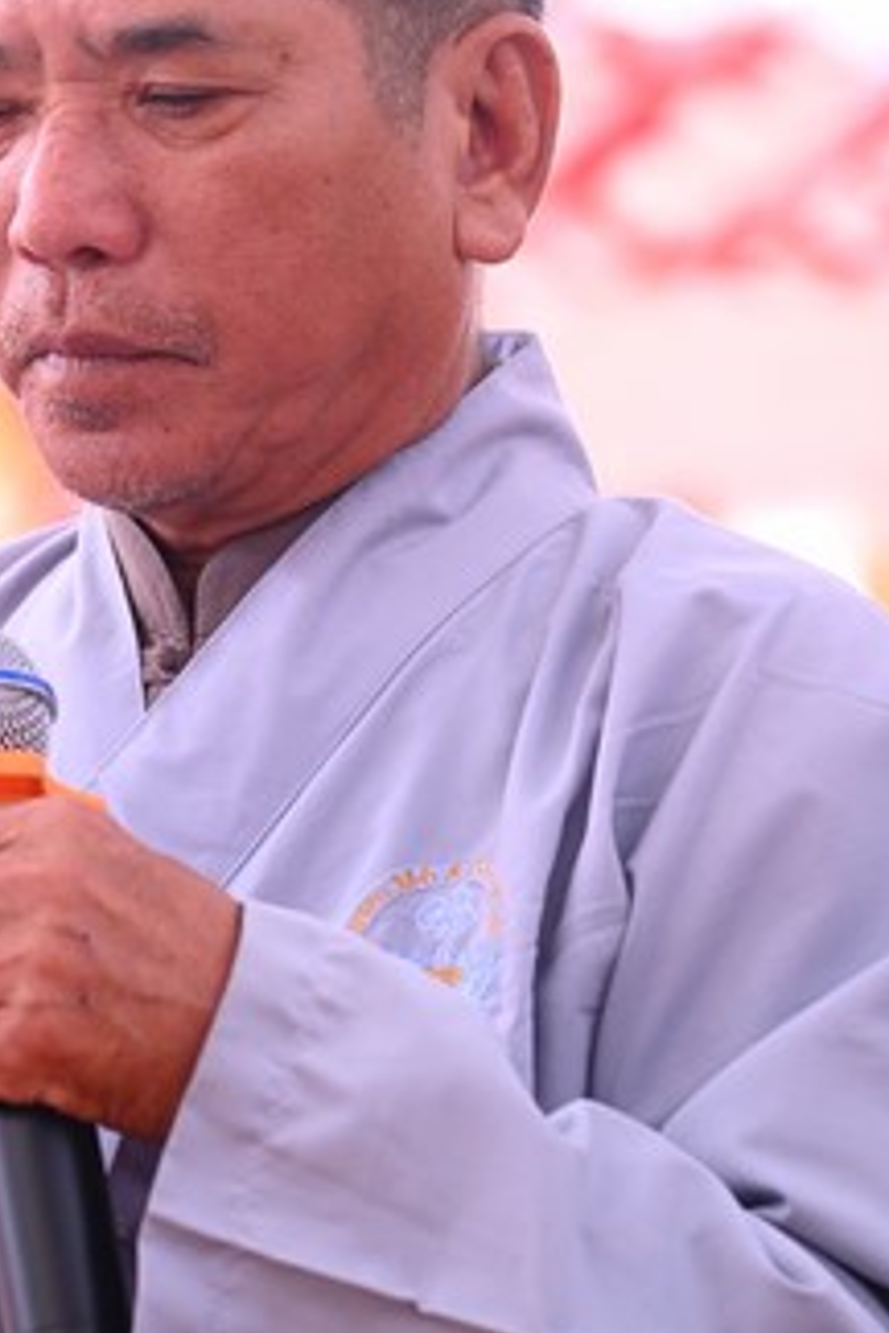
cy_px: 448
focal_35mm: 240
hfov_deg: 5.7
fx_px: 8889
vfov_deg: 8.6
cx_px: 31
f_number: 4.5
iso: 800
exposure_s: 1/160
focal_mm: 120
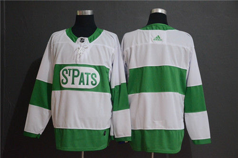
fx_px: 445
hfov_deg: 29.9
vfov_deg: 20.1
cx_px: 119
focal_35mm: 68
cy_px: 79
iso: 4000
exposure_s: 1/50
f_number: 4.5
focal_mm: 45
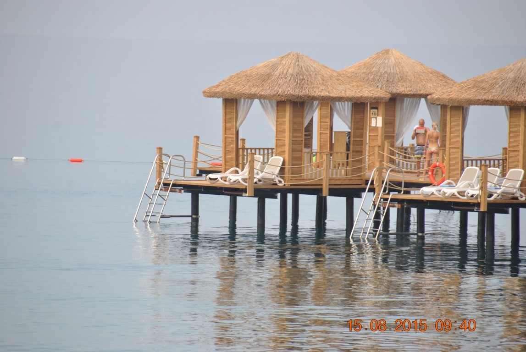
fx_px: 4389
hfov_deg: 6.9
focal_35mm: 300
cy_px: 176
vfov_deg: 4.6
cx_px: 263
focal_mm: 200
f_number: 5.6
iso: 220
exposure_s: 1/500
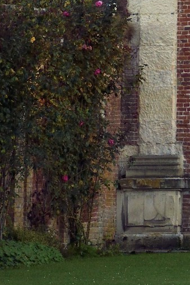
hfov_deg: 1.7
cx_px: 404
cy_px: -318
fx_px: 6353
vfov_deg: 2.6
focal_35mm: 802
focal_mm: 170
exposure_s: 1/200
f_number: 11
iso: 800
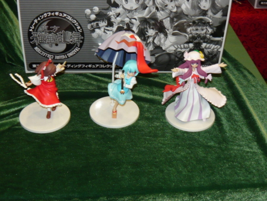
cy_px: 100
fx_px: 409
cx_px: 134
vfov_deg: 27.5
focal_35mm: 53
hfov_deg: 36.2
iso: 100
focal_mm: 5.5
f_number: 2.8
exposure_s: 1/30
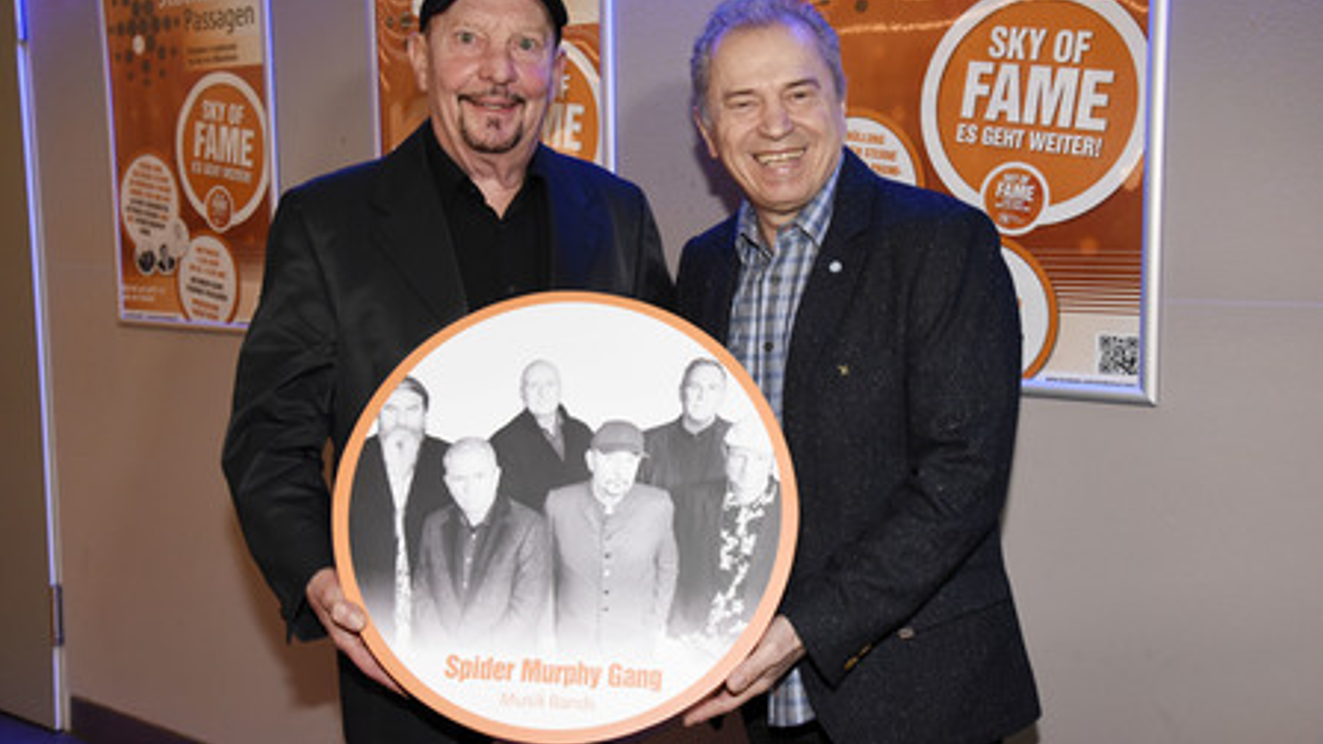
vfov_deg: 29.7
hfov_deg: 50.5
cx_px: 660
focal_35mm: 40
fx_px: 1403
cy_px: 337
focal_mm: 38
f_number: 6.3
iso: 3200
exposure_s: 1/60
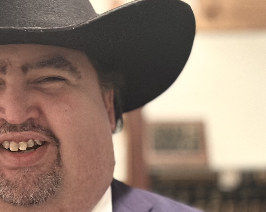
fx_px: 771
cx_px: 13
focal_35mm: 98
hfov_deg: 19.1
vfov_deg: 15.7
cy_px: 124
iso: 800
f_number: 1.78
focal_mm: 6.86
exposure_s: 1/30
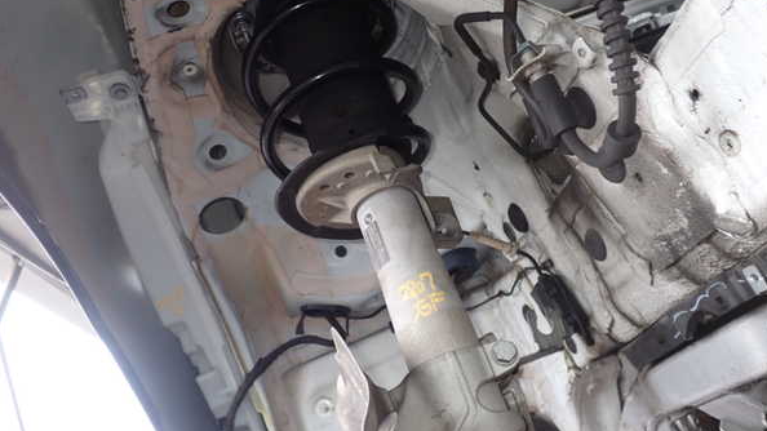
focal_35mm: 33
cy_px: 250
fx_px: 671
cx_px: 385
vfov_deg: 35.5
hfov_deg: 59.5
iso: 200
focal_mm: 5.4
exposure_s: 1/60
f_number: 2.3
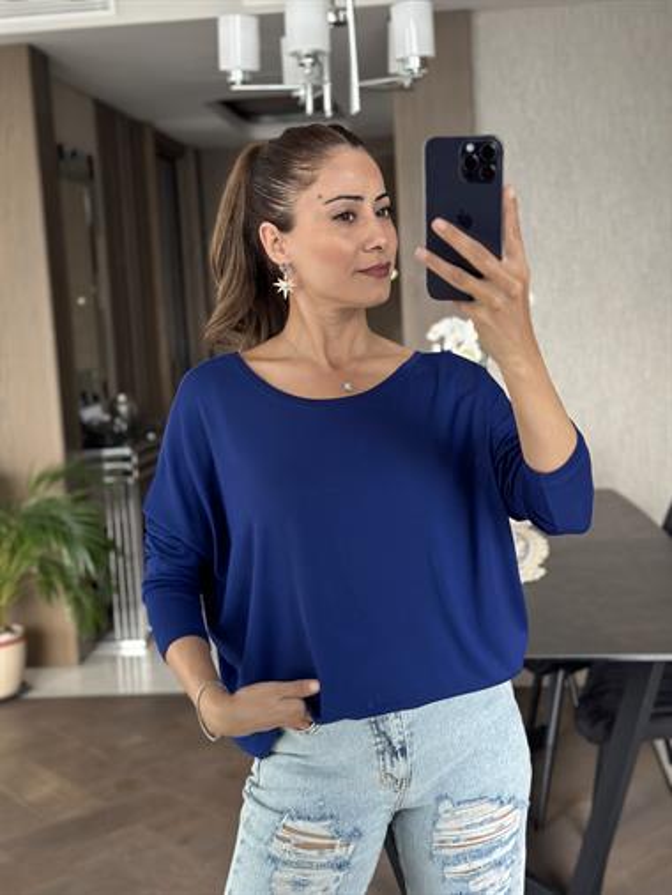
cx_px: 336
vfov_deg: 39.6
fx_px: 1241
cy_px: 448
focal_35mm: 48
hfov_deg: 30.3
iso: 250
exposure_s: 1/60
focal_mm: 6.86
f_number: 1.78
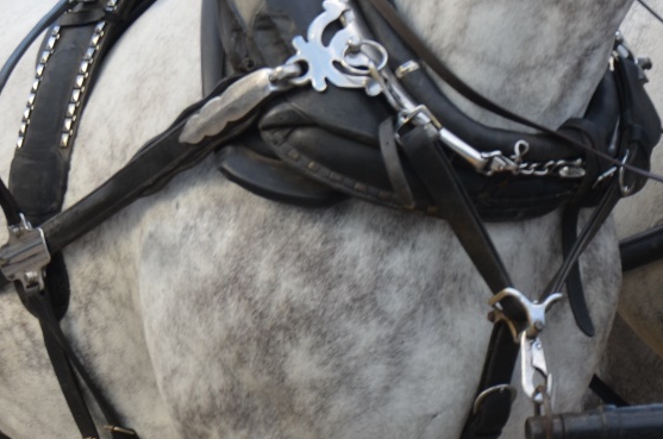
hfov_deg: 9.1
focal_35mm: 224
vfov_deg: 6.1
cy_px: -154
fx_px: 4117
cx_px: -119
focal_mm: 52
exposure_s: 1/160
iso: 200
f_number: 6.3
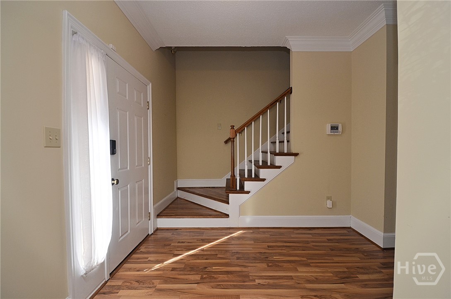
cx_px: 226
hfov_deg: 100.5
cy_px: 150
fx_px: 188
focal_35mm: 15
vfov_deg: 77.1
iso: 400
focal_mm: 10
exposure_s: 1/80
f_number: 5.6
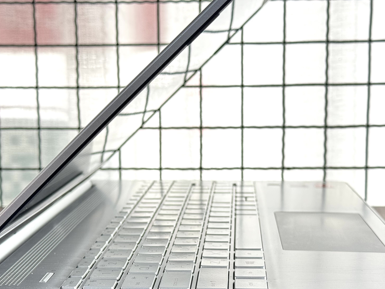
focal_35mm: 66
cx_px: 194
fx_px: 734
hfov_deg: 29.4
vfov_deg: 22.2
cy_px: 187
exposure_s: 1/60
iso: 200
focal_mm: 6.76
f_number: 1.78
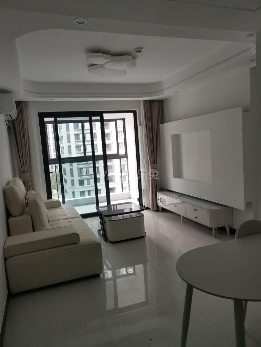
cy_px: 171
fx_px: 271
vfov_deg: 65.3
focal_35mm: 27
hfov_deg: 51.3
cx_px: 132
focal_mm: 4.75
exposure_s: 1/100
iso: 320
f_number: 1.8
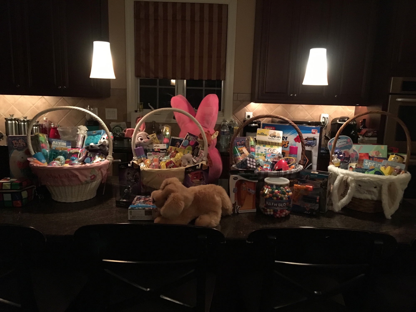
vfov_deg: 48.2
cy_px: 156
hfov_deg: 61.7
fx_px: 349
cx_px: 208
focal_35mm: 29
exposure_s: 1/15
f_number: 2.2
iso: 320
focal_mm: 4.15
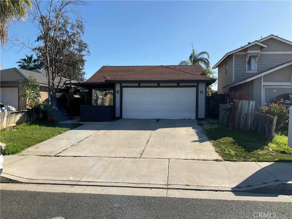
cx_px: 146
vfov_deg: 48.2
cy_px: 110
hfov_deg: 61.7
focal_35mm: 29
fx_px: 245
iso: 16
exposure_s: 1/1848
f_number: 1.8
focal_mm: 3
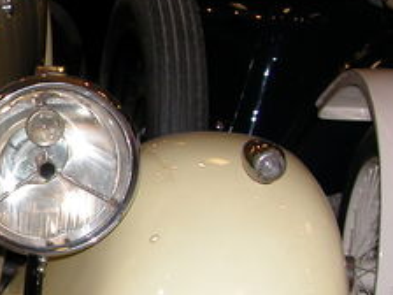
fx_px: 1419
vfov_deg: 11.8
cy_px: 191
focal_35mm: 125
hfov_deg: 14.7
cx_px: -188
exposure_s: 1/60
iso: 100
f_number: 2.8
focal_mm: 8.9
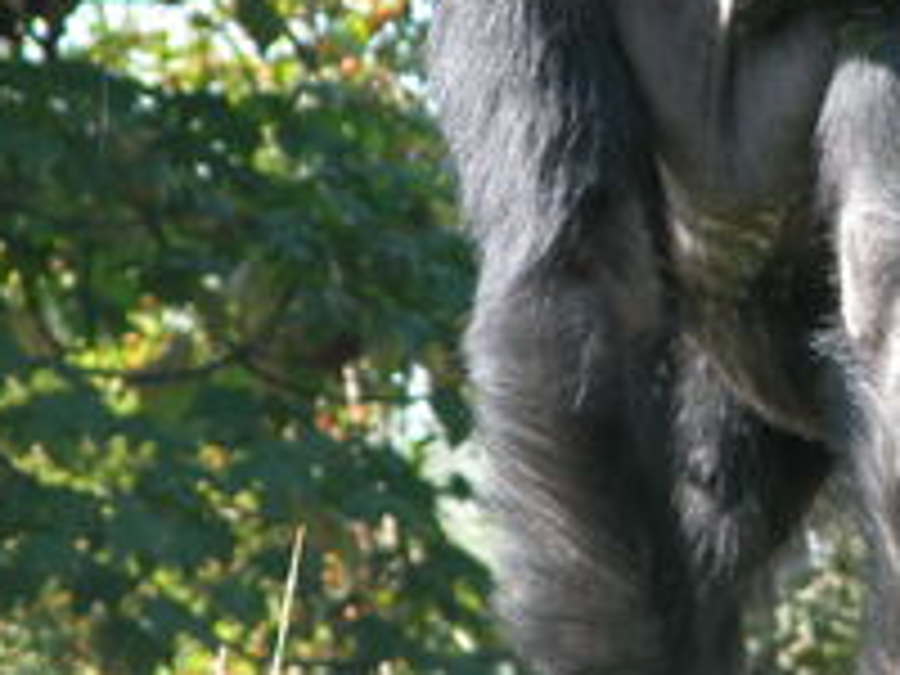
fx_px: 14352
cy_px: 144
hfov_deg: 3.6
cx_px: 846
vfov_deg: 2.7
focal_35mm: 552
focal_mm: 71.2
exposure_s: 1/61
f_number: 4.2
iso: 100
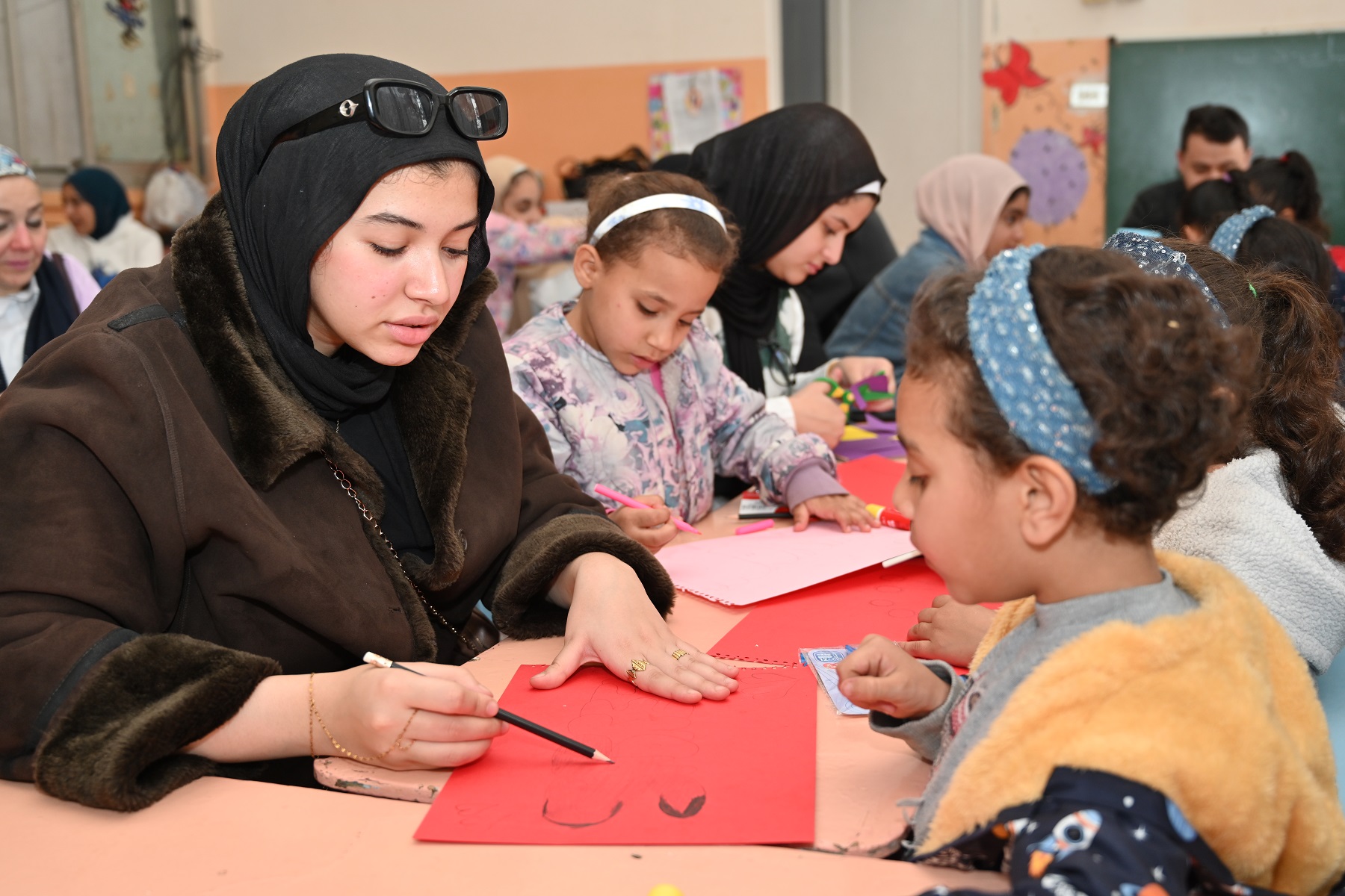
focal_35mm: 40
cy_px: 448
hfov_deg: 48.5
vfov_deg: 33.4
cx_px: 672
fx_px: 1494
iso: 320
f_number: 4
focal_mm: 40
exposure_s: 1/160
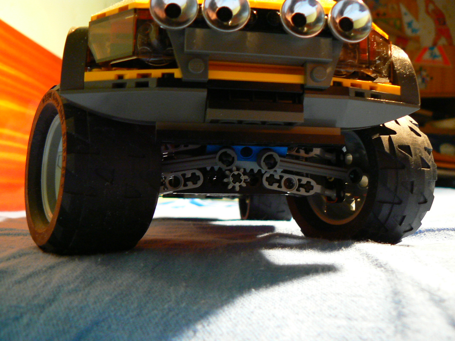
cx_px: 228
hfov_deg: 51.4
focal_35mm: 36
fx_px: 473
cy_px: 170
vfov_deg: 39.7
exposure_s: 1/4
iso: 200
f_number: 2.8
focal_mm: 6
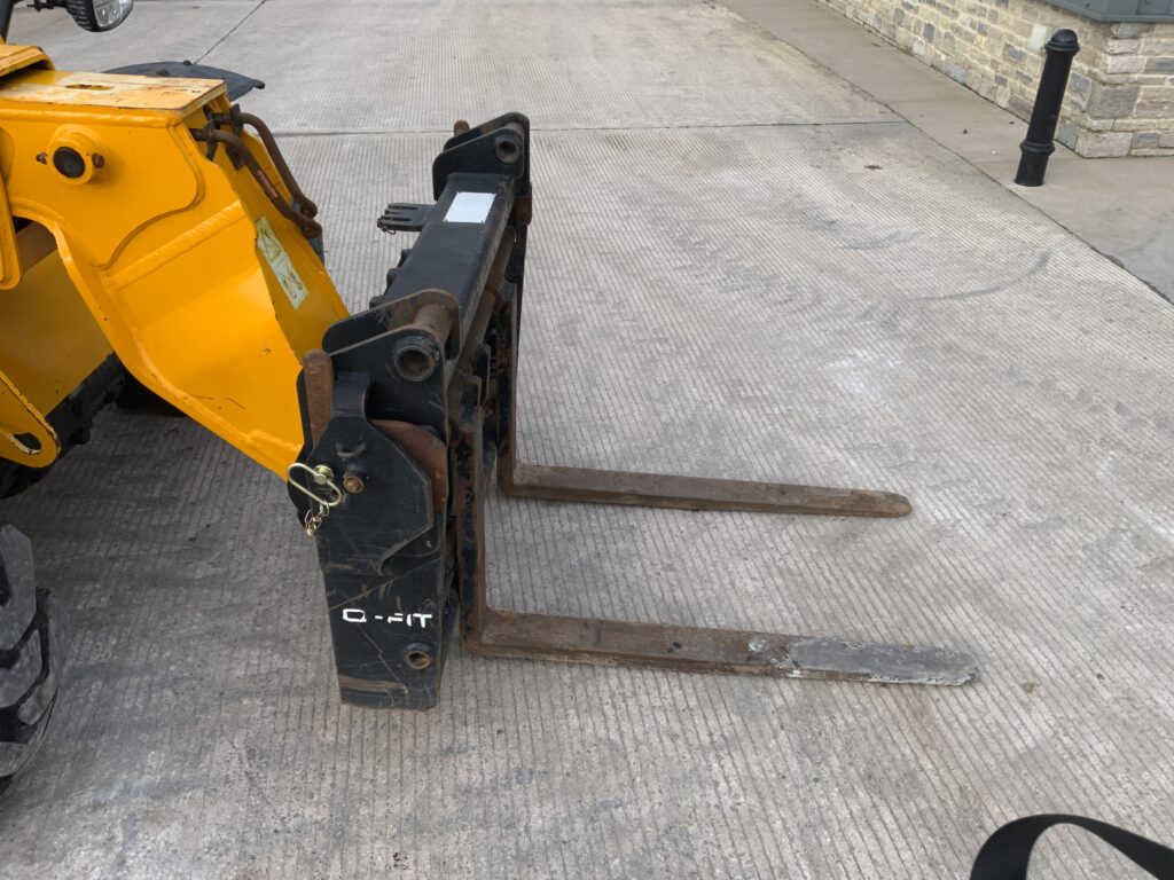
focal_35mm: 29
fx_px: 984
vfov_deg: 48.2
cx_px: 587
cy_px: 440
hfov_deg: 61.7
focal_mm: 3
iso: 16
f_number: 1.8
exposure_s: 1/504
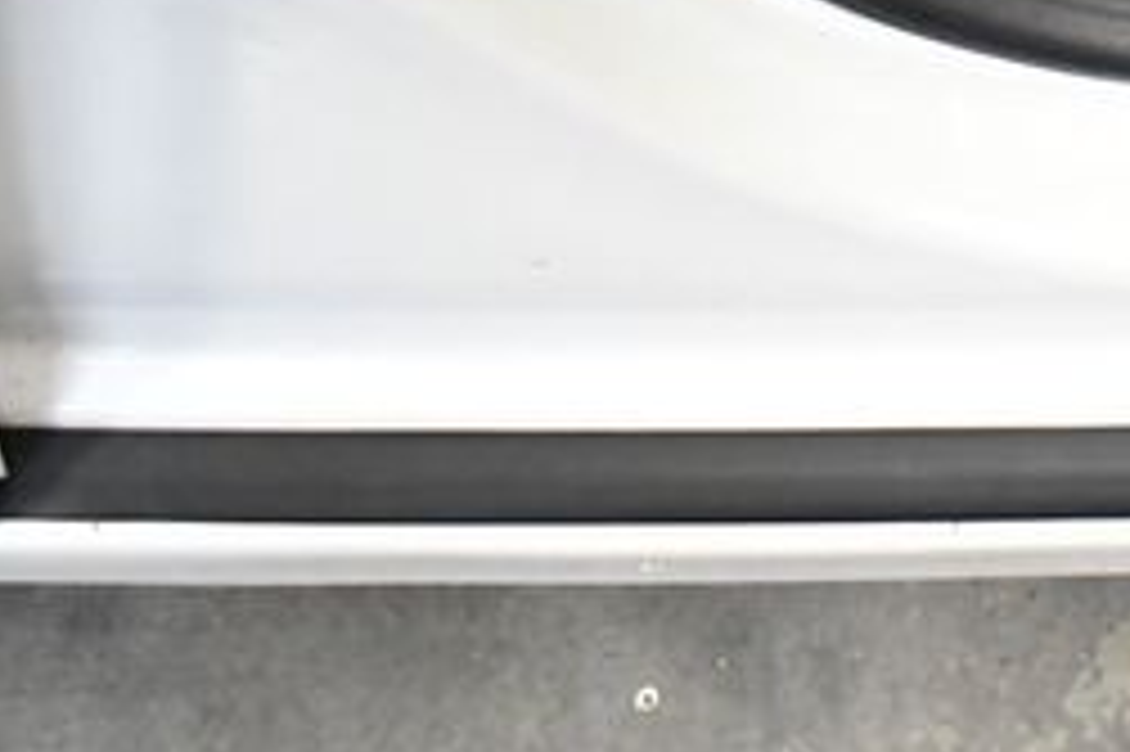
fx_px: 2886
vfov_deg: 14.3
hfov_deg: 20.4
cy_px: -185
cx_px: 1432
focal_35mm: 92
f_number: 3.5
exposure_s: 1/125
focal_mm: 18
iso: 3200
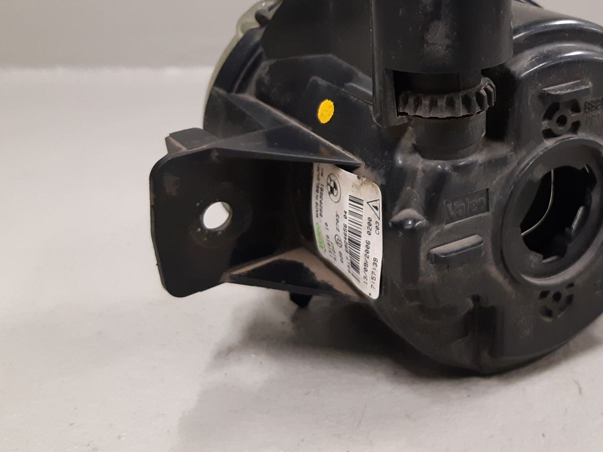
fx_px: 767
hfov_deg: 41.7
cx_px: 447
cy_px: 128
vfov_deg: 32.4
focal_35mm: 44
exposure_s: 1/50
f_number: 1.7
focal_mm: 3.93
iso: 250
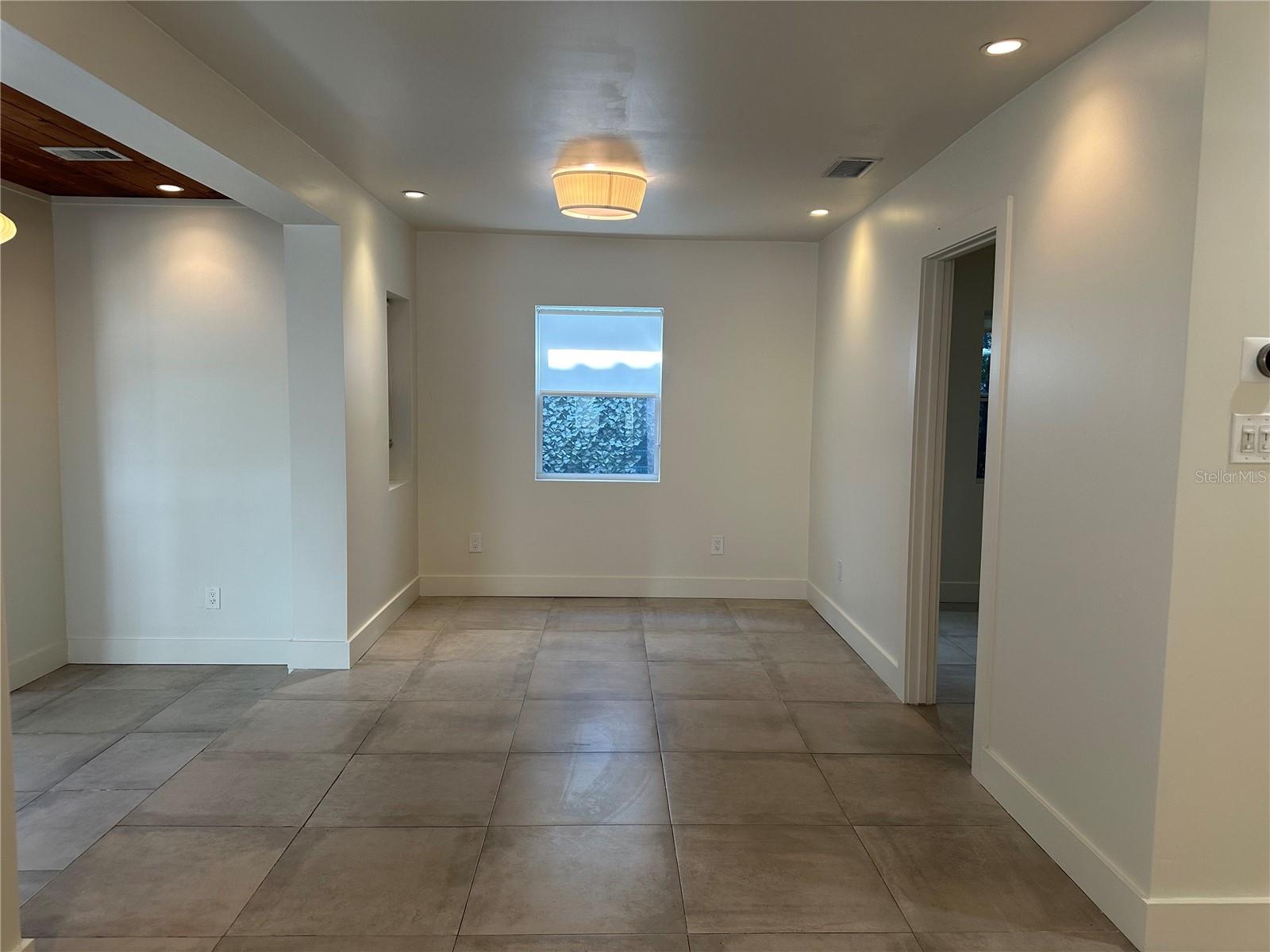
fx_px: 881
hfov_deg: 71.6
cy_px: 476
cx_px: 635
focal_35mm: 24
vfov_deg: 56.8
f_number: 1.78
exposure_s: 1/120
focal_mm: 6.86
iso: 160
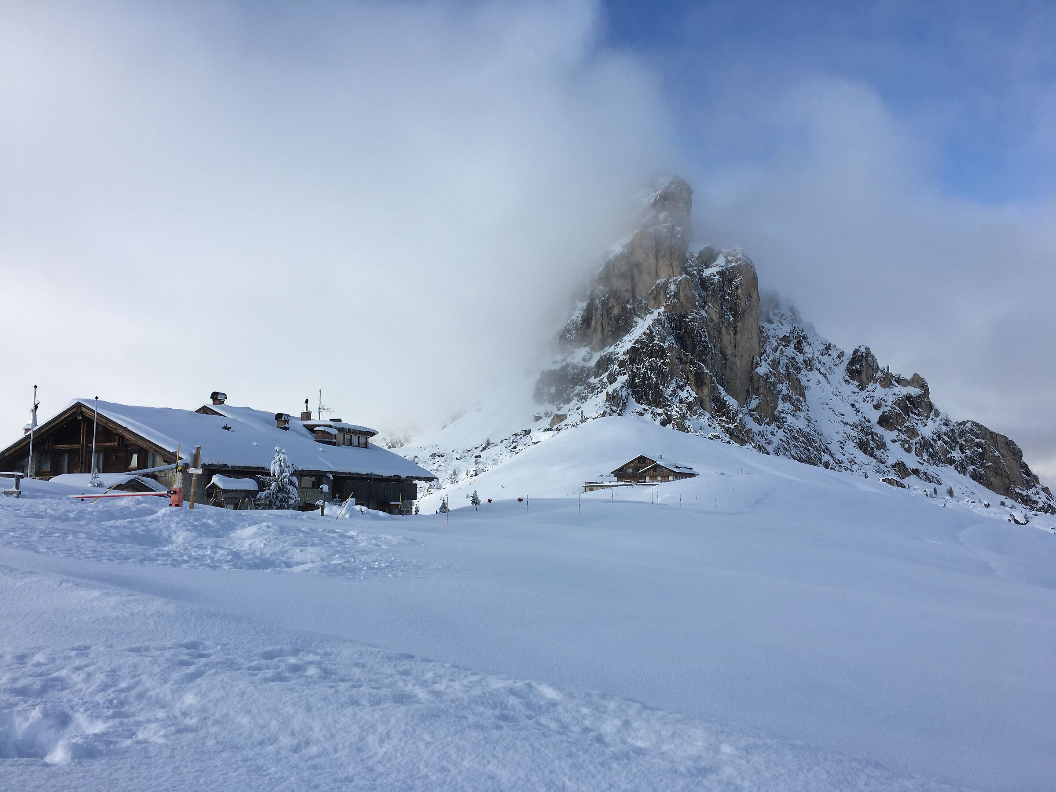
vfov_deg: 48.2
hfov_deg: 61.7
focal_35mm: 29
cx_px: 528
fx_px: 885
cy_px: 396
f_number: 2.2
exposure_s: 1/2024
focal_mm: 4.15
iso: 25
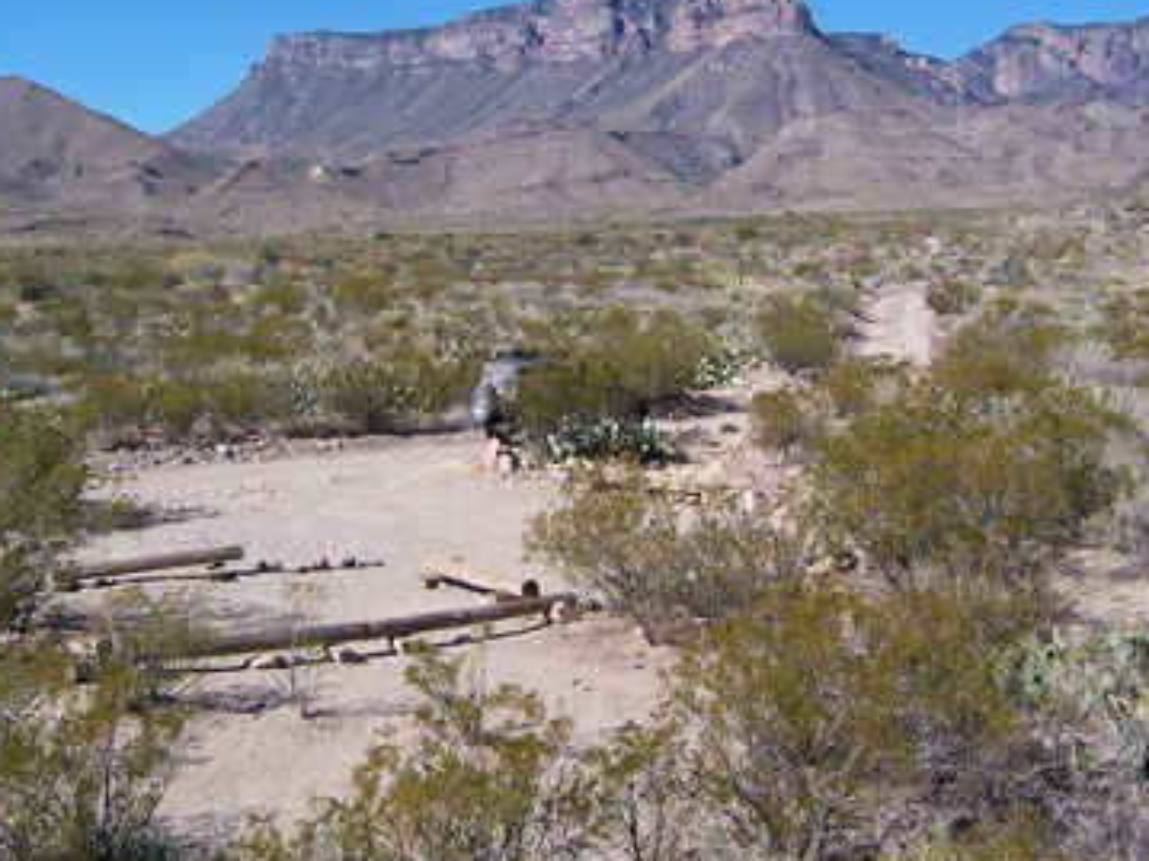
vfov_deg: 31.3
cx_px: 502
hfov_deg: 41.2
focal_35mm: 46
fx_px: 1526
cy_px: 296
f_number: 3.4
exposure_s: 1/1000
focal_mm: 5.5
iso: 80
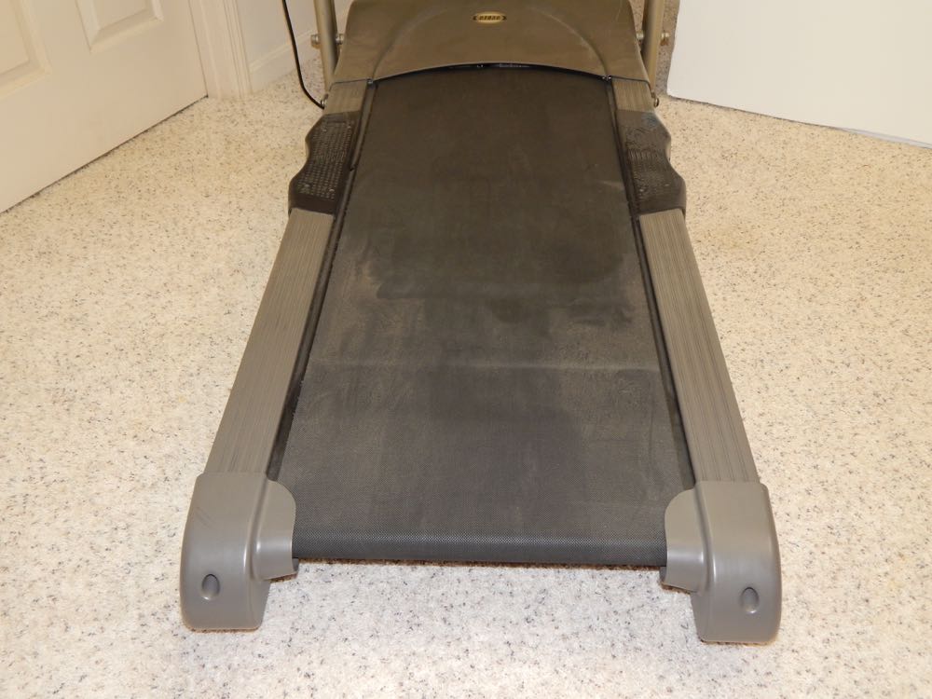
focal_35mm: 35
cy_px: 350
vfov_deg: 40.7
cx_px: 466
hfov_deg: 52.6
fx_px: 942
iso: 200
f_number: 3.3
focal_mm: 6.1
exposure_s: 1/30
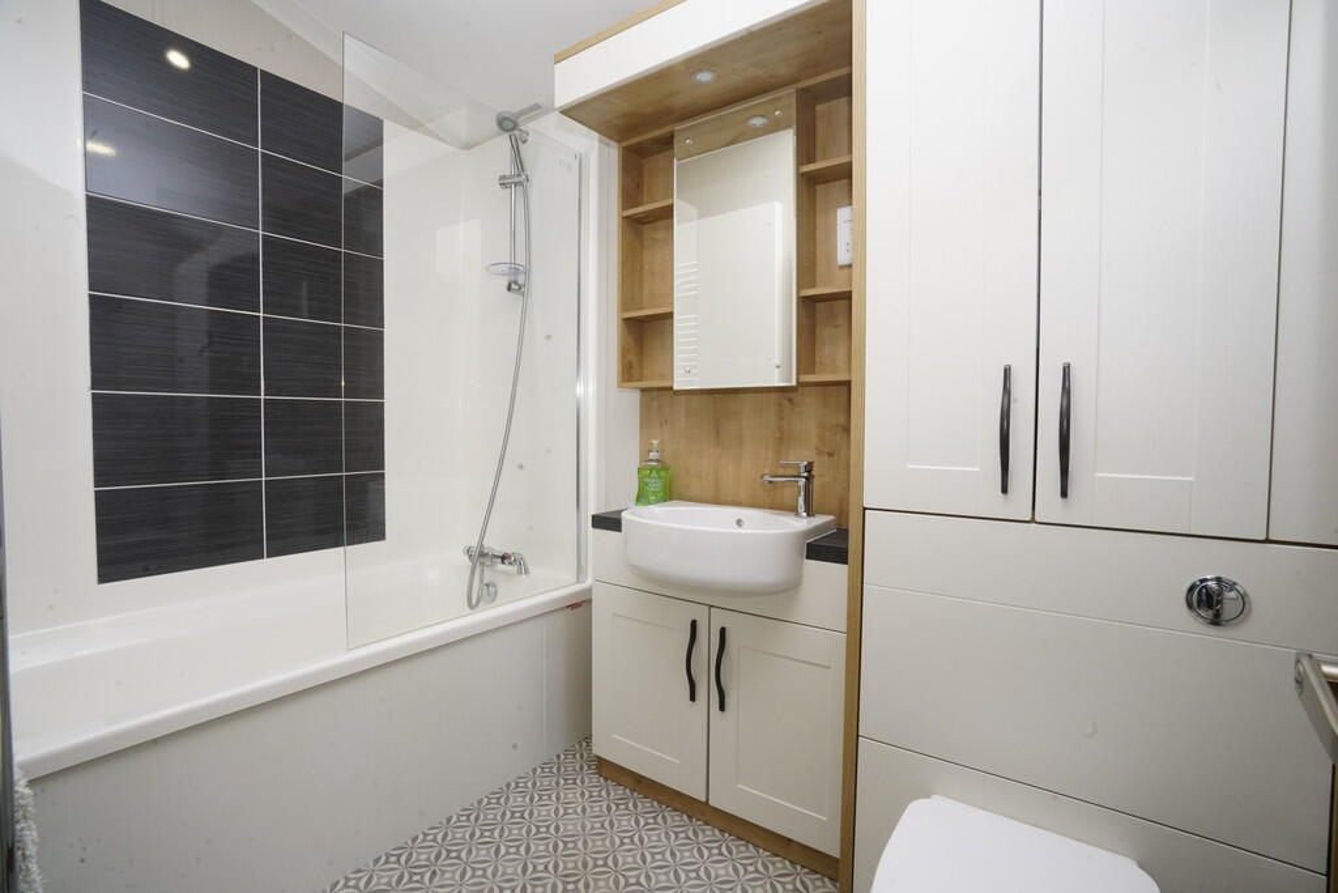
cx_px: 669
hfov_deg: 96.7
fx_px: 595
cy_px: 446
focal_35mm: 16
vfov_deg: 73.8
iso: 1600
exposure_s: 1/60
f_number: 18
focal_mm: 16
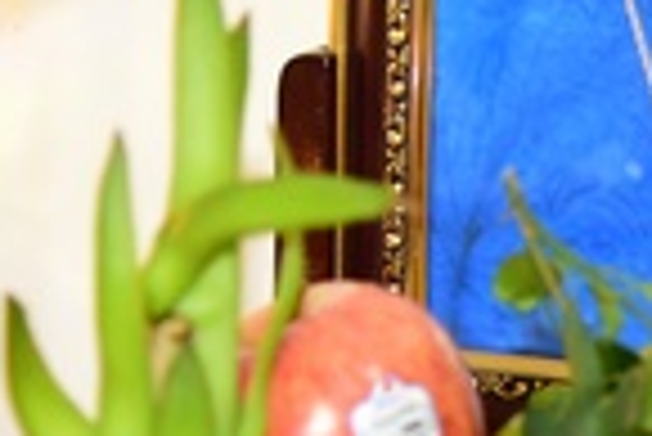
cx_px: 935
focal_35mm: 278
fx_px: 5040
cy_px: -180
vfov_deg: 4.9
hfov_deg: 7.3
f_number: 4.5
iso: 1600
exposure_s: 1/80
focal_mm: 62
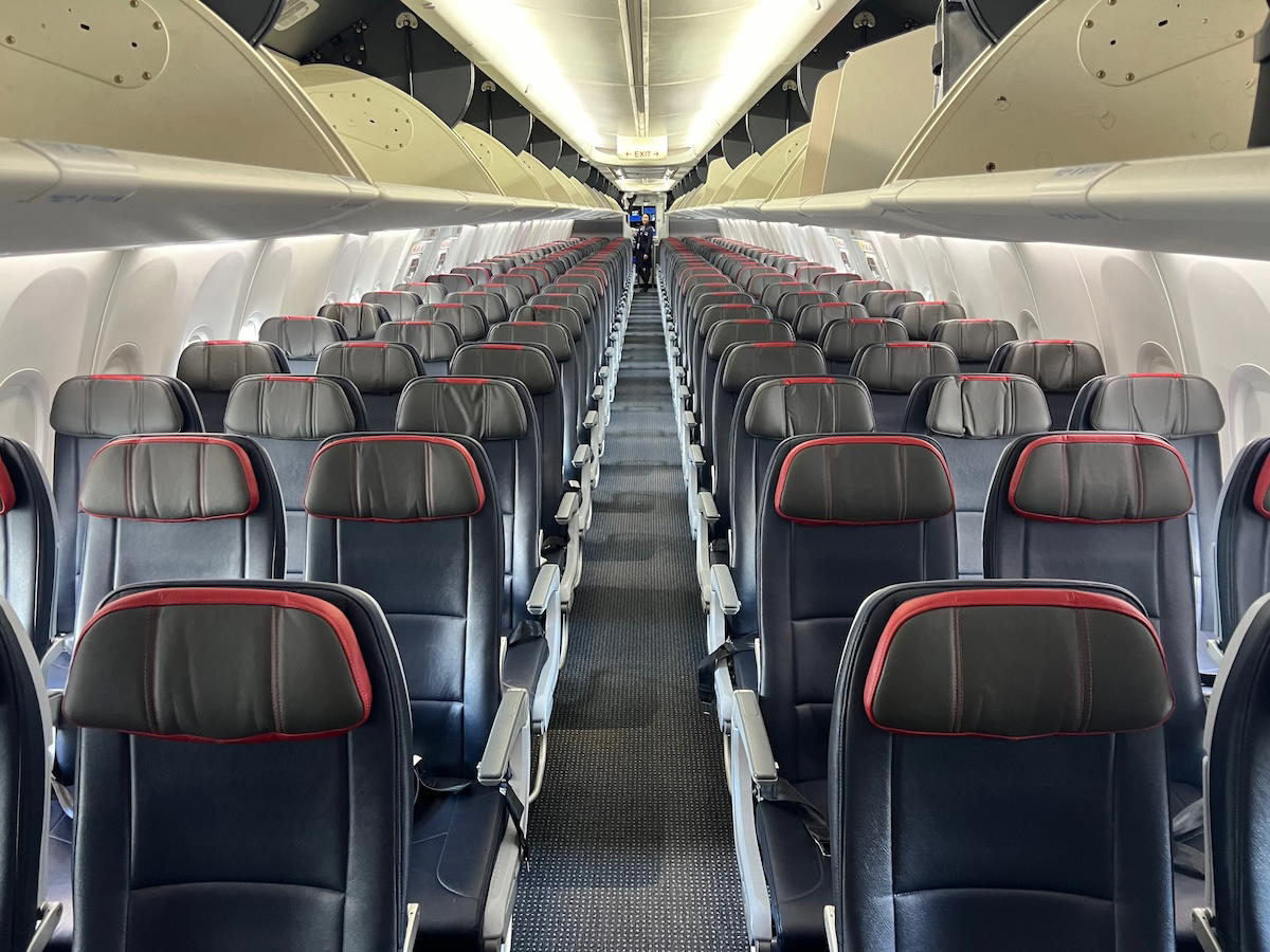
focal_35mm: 26
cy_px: 476
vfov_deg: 53.1
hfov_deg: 67.3
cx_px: 635
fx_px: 954
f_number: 1.5
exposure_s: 1/59
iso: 320
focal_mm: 5.7
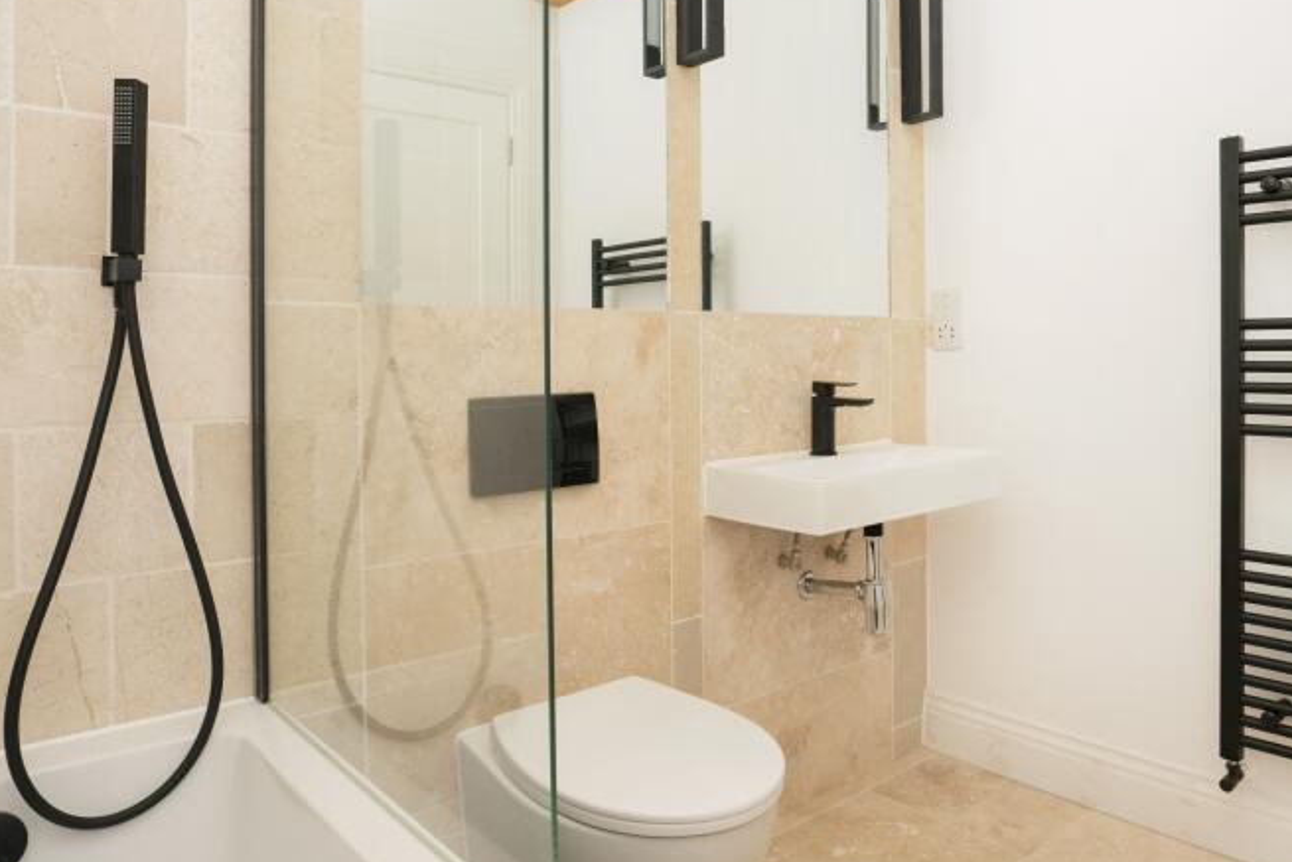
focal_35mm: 25
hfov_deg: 71.3
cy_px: 392
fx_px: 897
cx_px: 718
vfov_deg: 51.2
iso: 125
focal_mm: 16
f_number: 7.1
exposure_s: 1/250
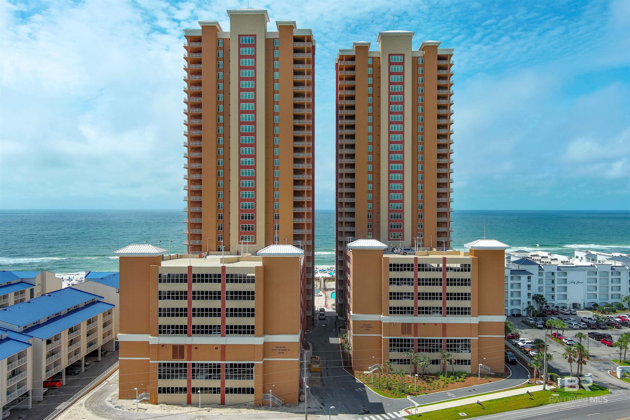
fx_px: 507
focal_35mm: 29
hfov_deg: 63.7
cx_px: 315
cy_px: 210
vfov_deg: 44.9
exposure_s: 1/1600
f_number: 6.3
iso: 100
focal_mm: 10.57
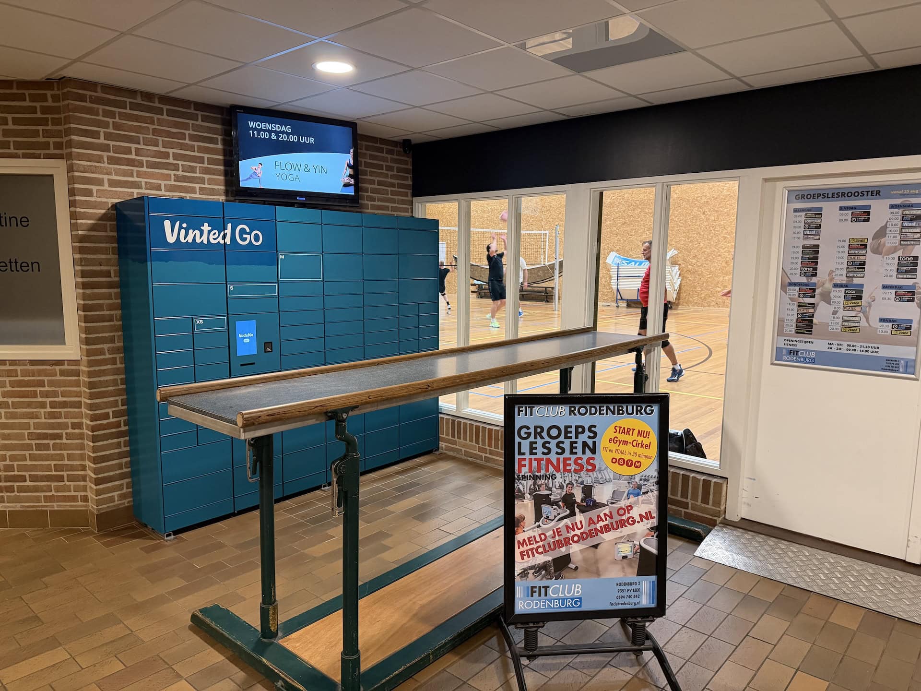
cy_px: 346
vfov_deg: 56.8
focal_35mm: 24
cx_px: 460
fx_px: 639
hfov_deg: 71.6
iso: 400
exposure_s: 1/50
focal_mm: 6.8
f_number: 1.8
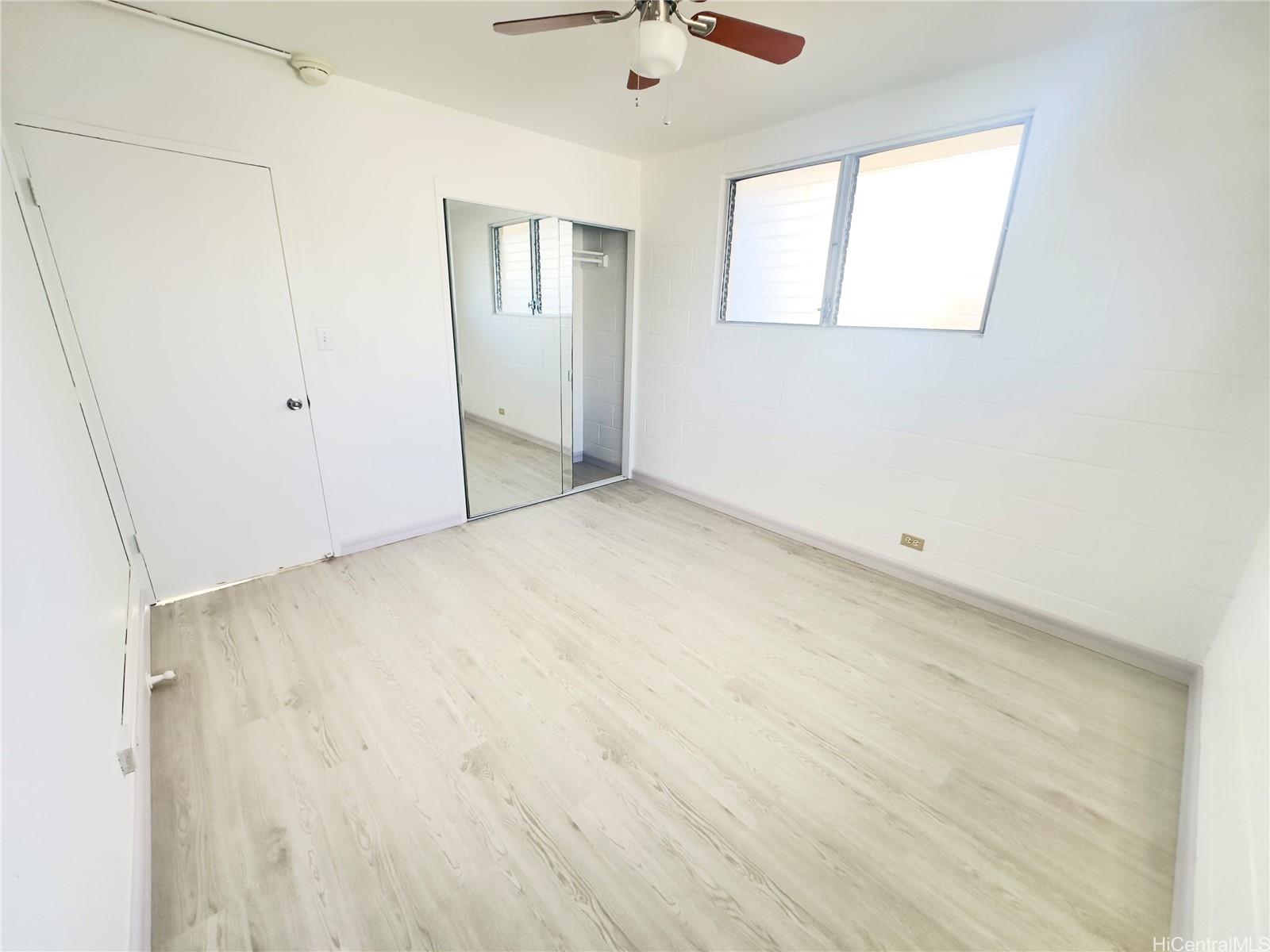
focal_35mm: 14
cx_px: 635
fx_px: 514
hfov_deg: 102.1
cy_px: 476
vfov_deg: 85.7
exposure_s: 1/99
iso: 250
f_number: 2.2
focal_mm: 2.22
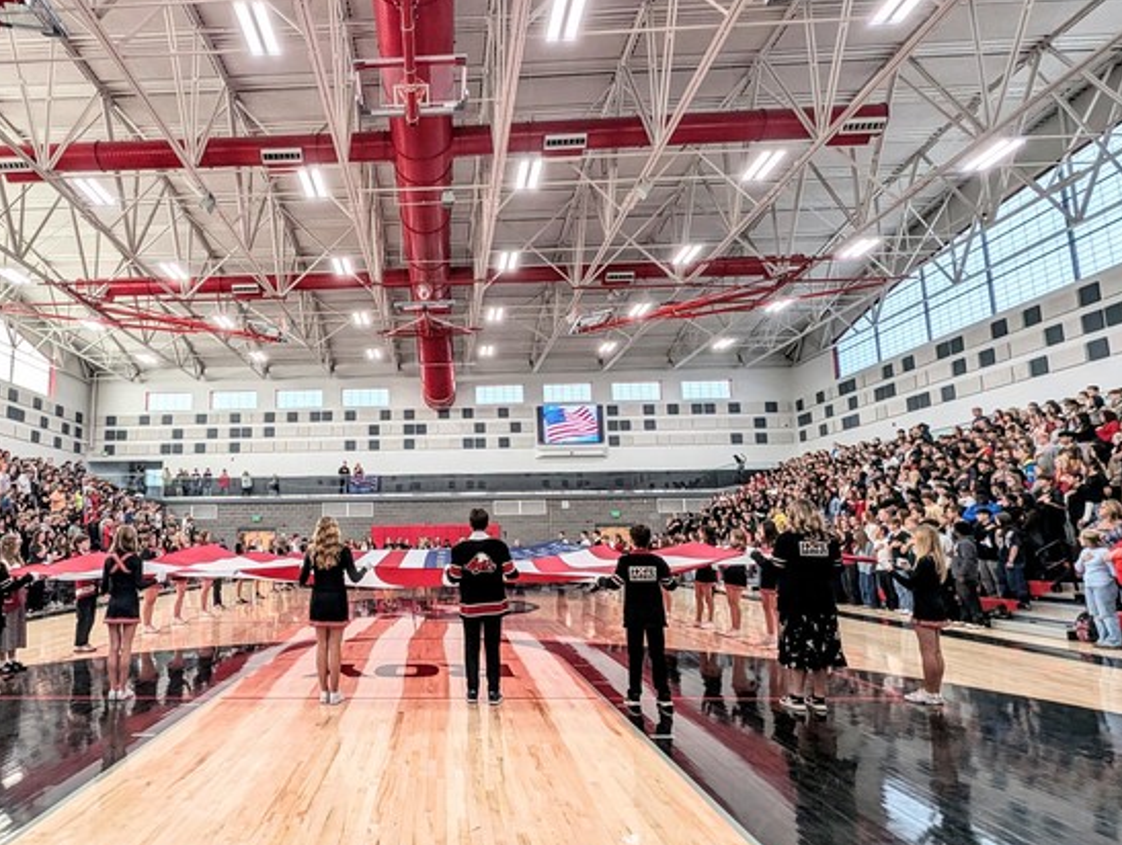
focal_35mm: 19
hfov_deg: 82.6
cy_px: 443
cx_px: 404
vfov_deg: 68.8
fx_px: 617
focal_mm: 1.95
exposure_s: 1/186
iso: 65
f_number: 2.2
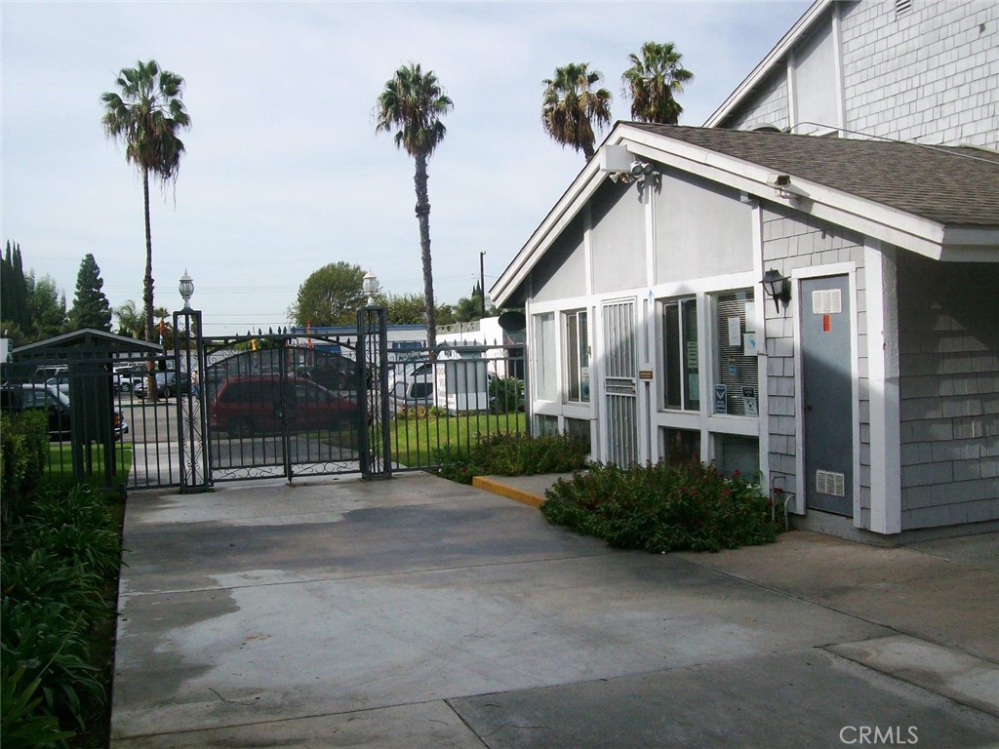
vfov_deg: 39.7
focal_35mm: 36
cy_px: 374
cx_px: 500
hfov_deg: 51.4
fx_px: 1039
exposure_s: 1/570
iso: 80
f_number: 4.8
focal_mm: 6
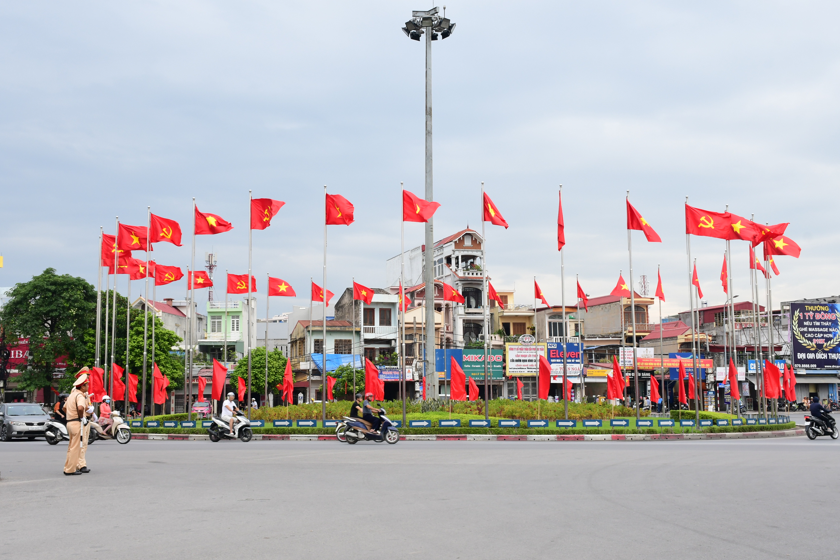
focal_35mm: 48
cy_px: 280
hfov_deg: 41.1
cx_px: 420
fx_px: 1120
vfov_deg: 28.1
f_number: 11
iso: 500
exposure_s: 1/200
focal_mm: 32
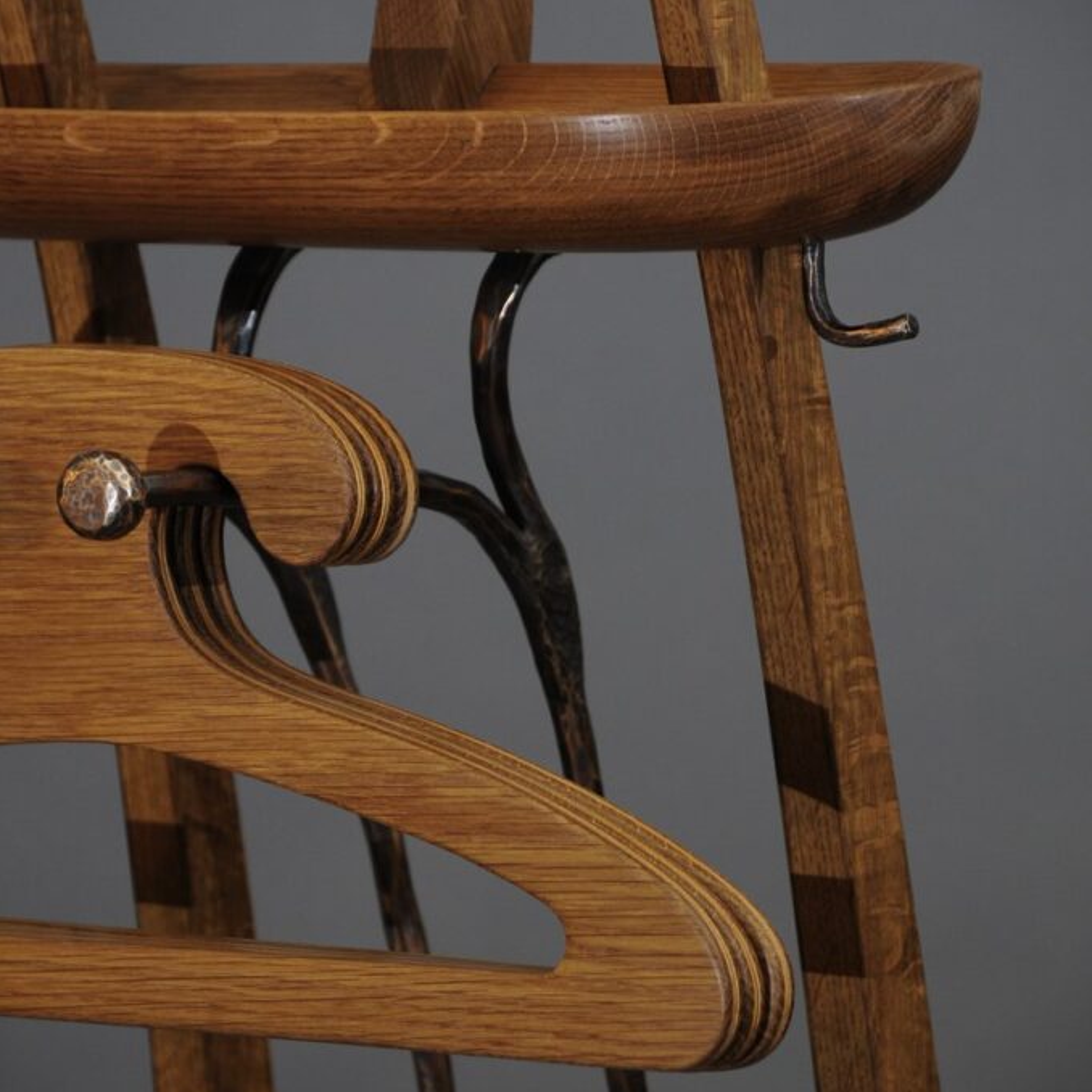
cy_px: 488
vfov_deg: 6.7
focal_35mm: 260
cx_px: 546
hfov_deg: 6.7
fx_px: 9267
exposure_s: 1/25
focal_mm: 135
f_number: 5.6
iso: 400
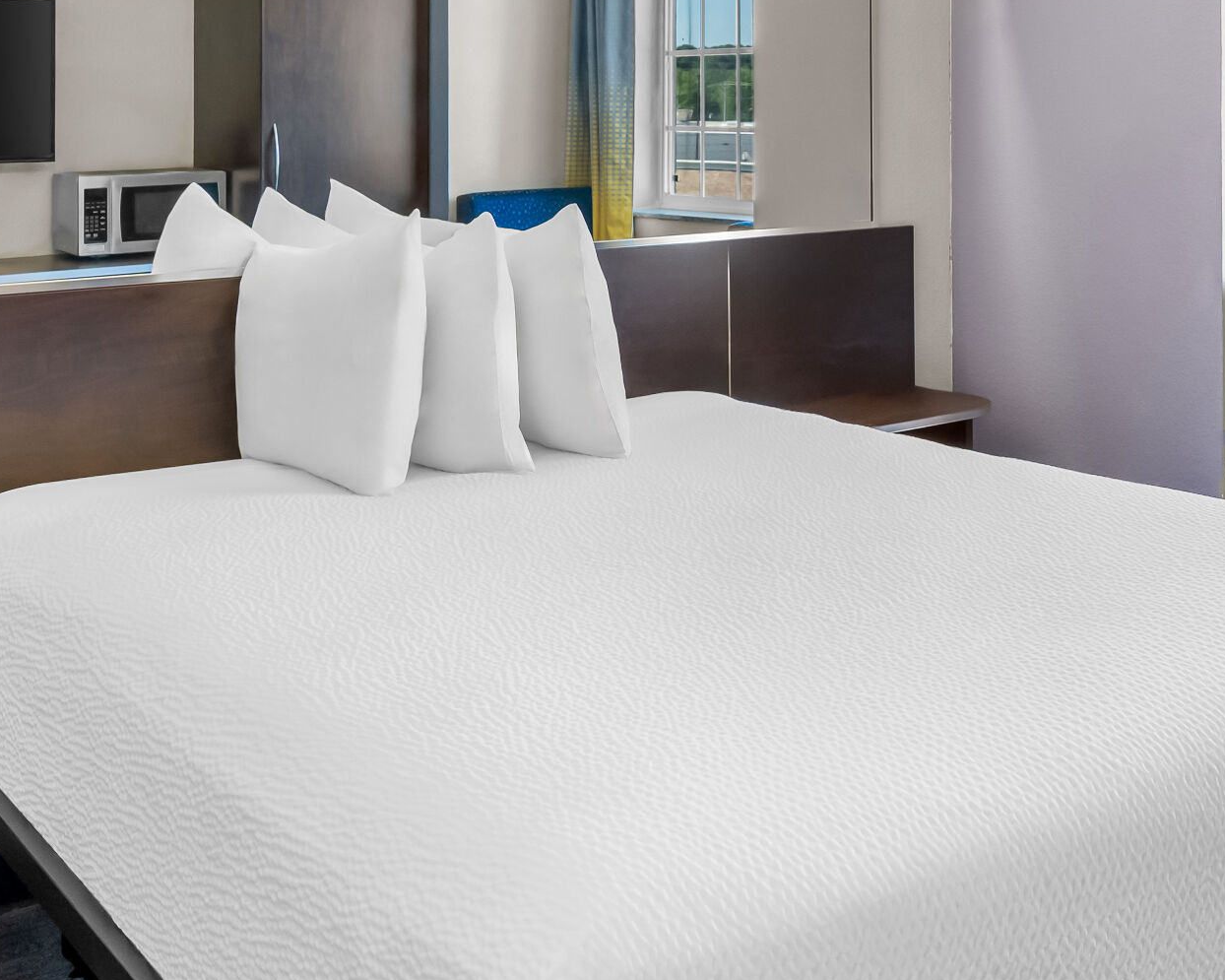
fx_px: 1600
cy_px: 125
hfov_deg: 40.9
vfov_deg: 32.6
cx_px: 896
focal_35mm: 44
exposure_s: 1/20
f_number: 8
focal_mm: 19.5
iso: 1400
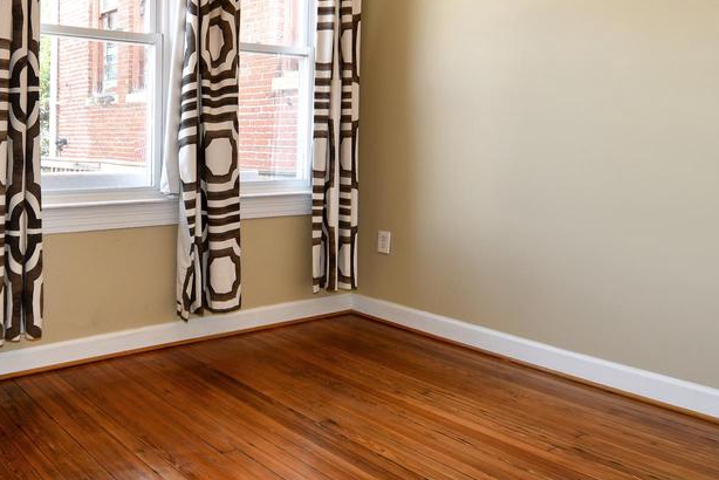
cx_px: 144
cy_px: 169
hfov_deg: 57.3
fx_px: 599
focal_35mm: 30
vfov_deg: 43.2
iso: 200
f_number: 4.5
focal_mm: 12
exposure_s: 1/80
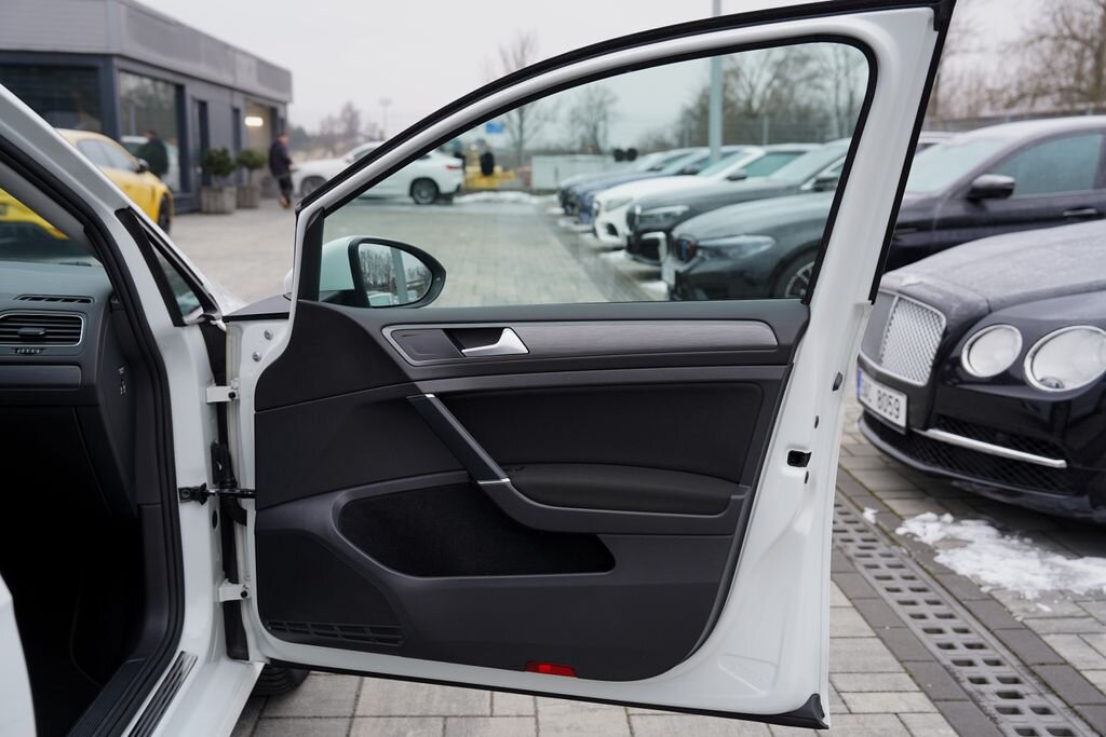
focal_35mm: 35
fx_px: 1075
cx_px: 553
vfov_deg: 37.9
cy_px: 368
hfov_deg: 54.4
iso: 100
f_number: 4
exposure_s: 1/80
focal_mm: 35
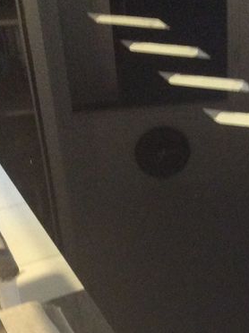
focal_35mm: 86
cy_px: 301
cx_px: 221
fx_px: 827
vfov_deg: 22.2
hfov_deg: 16.9
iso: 320
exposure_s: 1/17
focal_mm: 3.3
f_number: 2.4
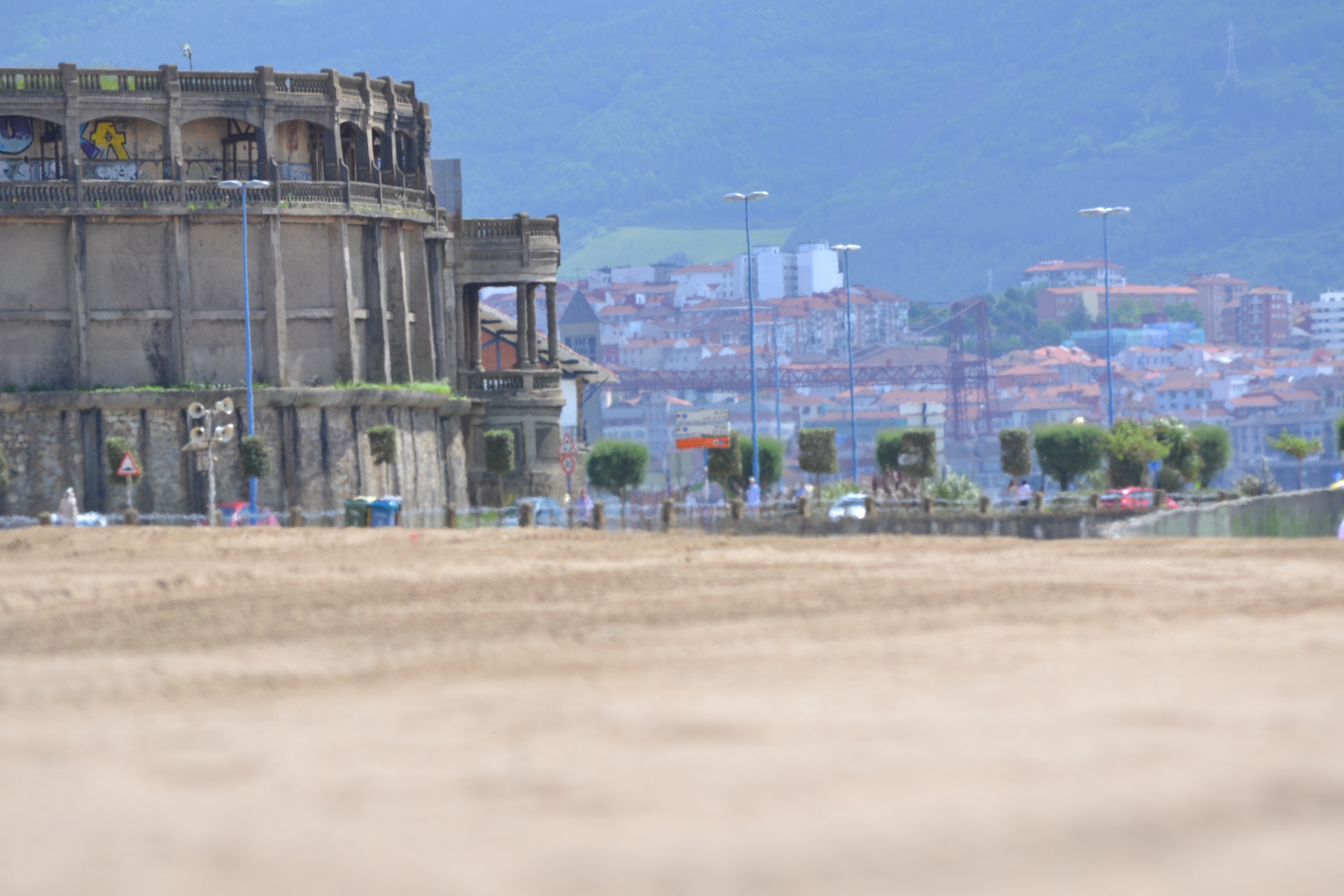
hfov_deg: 8.6
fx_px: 8959
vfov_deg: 5.7
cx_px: 672
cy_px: 448
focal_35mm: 240
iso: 140
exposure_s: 1/250
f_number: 8
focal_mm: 160
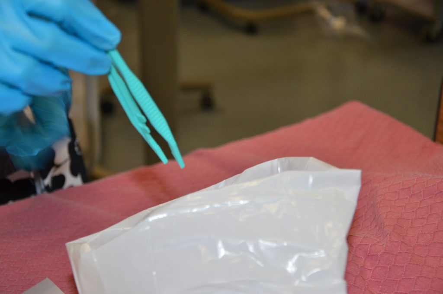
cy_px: 147
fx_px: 884
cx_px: 222
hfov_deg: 28.1
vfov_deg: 18.8
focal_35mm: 72
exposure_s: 1/60
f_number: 4.8
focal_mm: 48
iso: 800
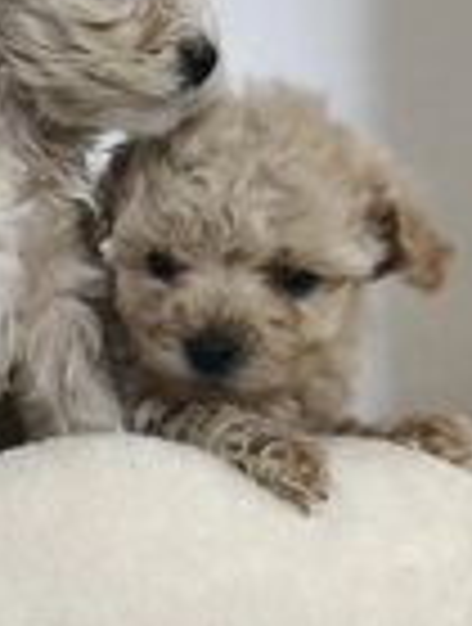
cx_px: 81
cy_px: 360
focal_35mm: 66
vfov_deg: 29.3
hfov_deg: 22.0
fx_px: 1194
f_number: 1.65
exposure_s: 1/20
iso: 2000
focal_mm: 6.18
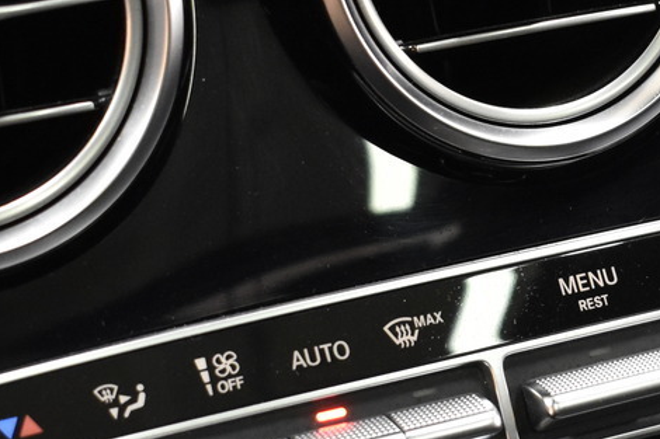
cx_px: 525
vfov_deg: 9.8
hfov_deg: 14.6
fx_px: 2561
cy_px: 318
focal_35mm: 140
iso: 2000
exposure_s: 1/40
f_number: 4
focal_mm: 27
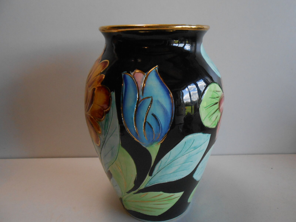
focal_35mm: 26
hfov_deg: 67.3
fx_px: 222
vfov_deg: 53.1
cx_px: 148
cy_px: 111
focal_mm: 4.6
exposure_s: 1/250
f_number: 3.5
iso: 320
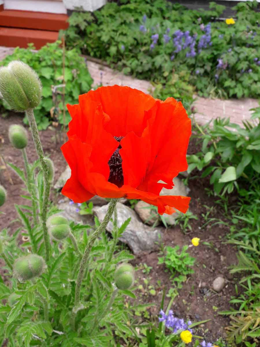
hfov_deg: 51.4
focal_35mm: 27
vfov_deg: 65.3
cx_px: 130
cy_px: 174
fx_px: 270
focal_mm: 3.6
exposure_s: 1/574
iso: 40
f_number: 1.9
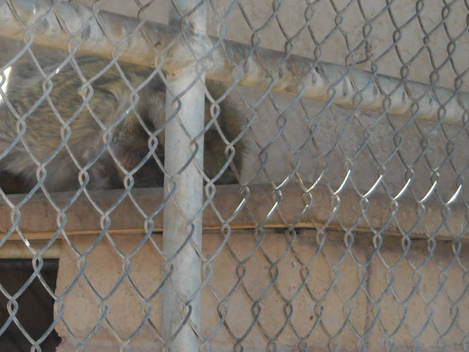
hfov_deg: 12.1
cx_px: 82
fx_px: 2195
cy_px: 123
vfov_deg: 9.2
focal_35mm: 162
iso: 100
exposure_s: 1/125
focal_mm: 15.32
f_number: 4.4
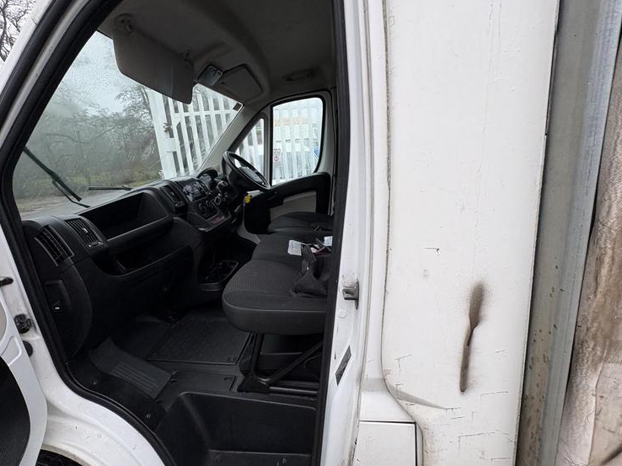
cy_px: 234
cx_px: 292
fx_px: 305
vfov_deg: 74.7
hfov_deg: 90.9
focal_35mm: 17
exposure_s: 1/99
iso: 64
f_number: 2.2
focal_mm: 2.22
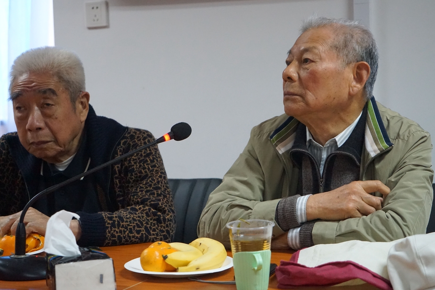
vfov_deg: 19.5
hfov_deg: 28.8
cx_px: 218
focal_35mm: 70
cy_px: 145
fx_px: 846
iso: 6400
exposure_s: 1/125
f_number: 5.6
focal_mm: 70
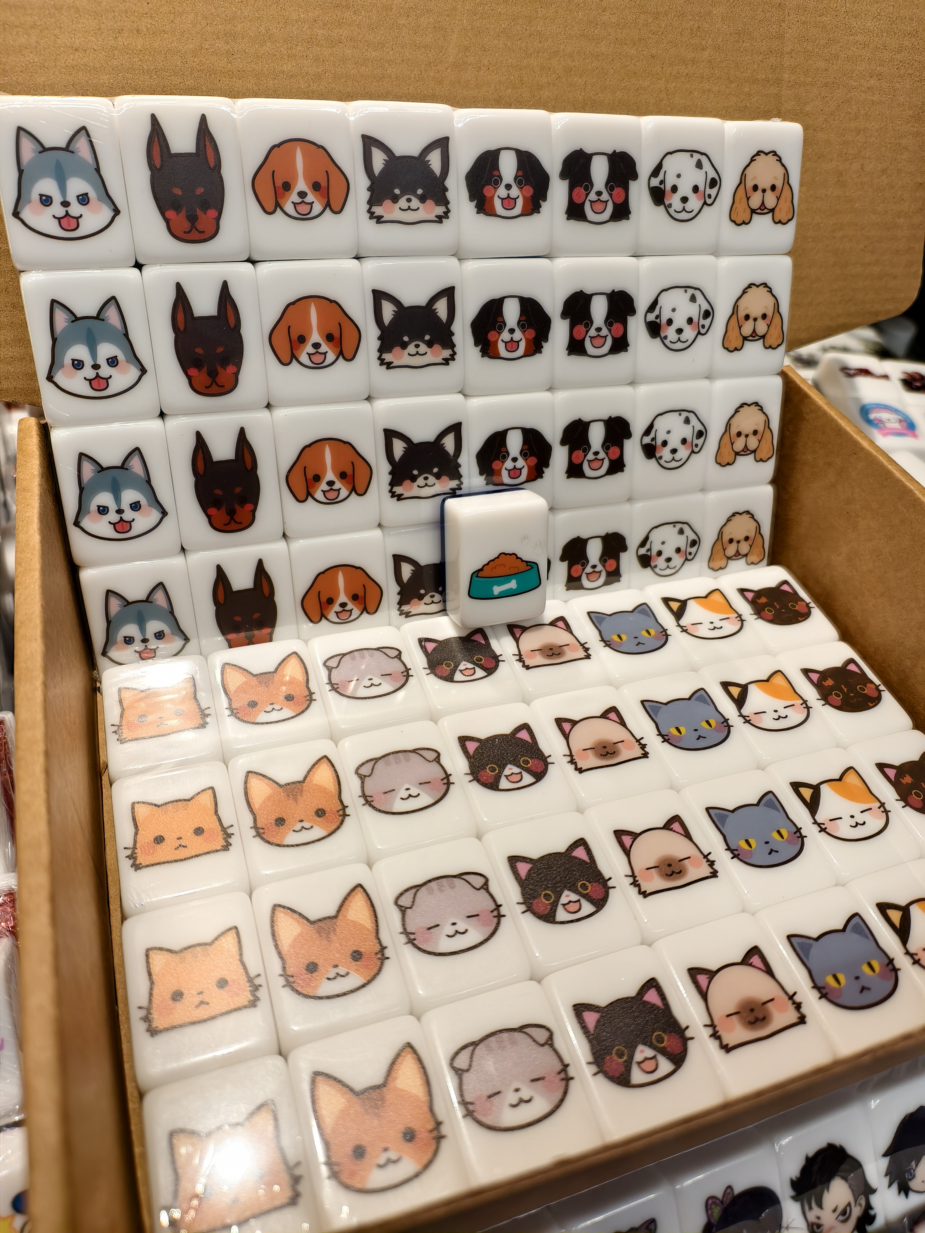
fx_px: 819
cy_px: 616
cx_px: 462
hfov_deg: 58.9
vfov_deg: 73.9
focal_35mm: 23
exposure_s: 1/50
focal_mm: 6.54
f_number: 1.57
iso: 147
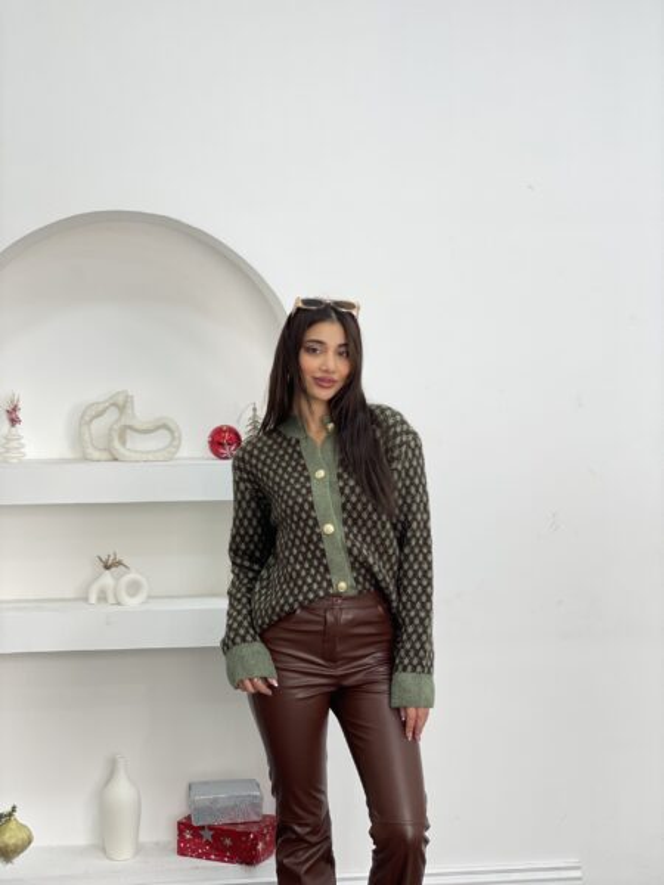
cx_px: 332
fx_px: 1330
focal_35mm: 52
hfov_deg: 28.0
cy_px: 442
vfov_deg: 36.8
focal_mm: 6
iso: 50
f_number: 2
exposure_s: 1/122
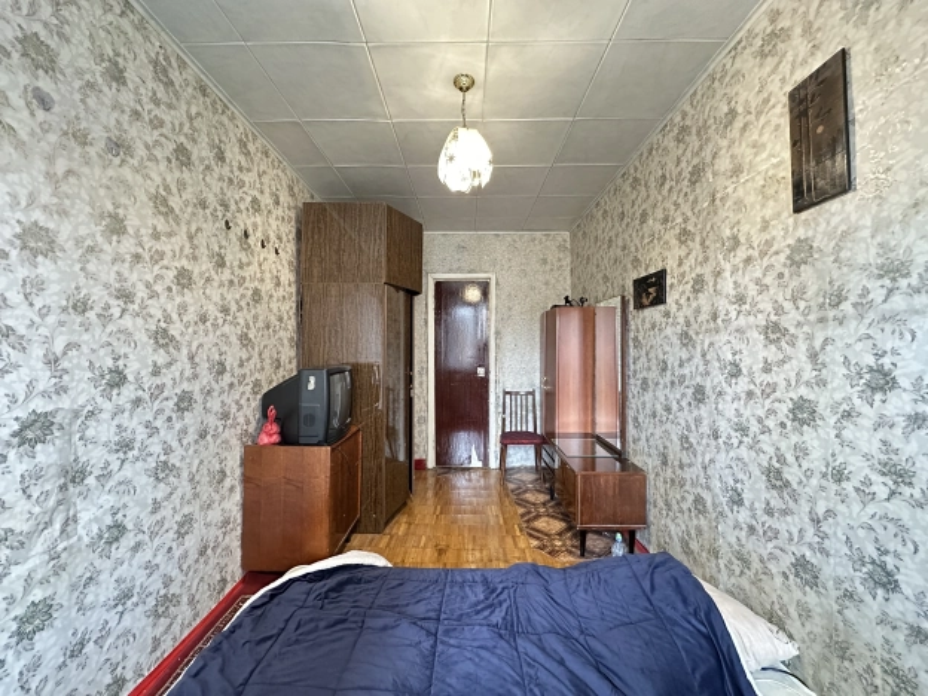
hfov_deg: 102.1
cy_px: 348
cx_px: 464
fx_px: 375
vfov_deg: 85.7
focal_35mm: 14
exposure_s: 1/44
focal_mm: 2.22
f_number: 2.2
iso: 1250
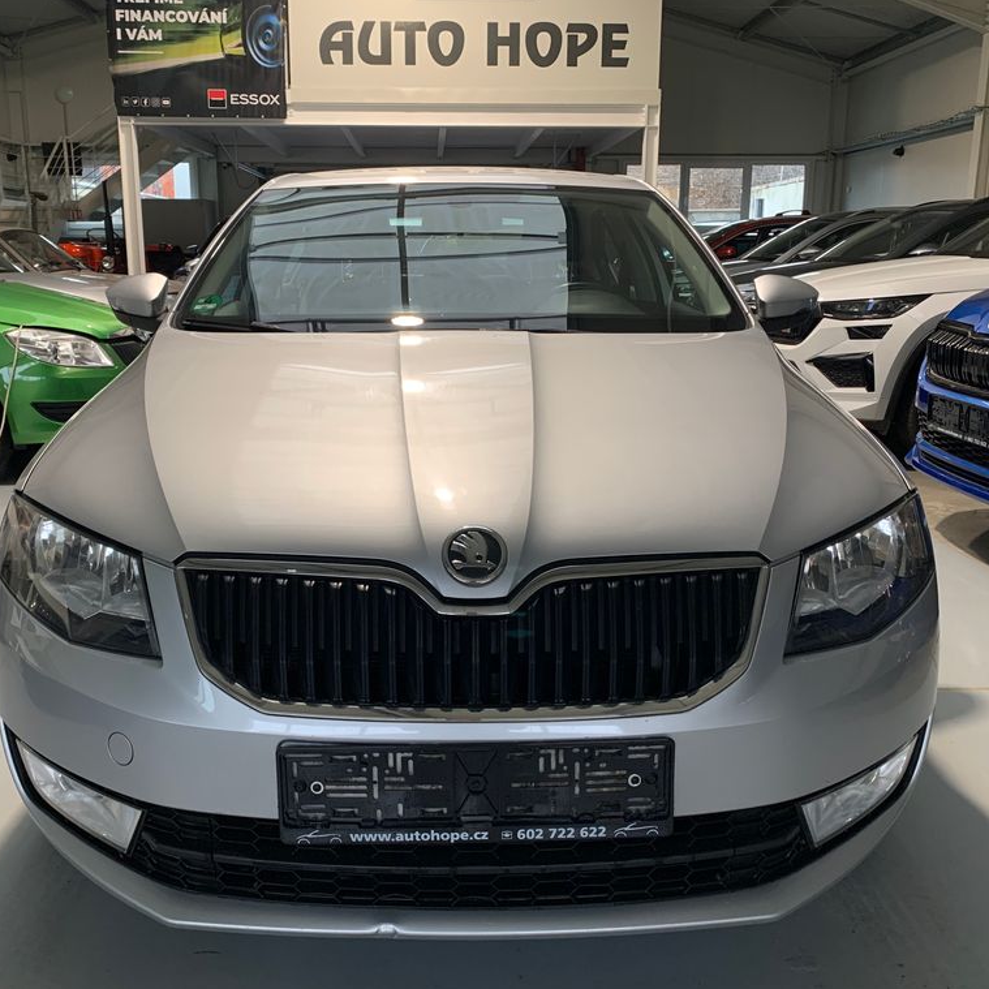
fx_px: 1002
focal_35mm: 31
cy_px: 495
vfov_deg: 52.5
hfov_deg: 52.5
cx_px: 468
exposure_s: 1/60
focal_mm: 4.25
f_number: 1.8
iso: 100
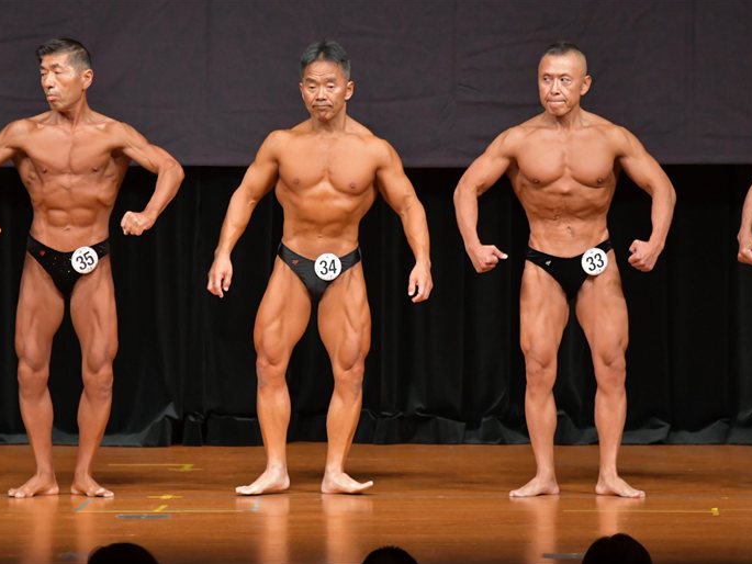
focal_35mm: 310
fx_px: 6736
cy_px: 282
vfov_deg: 4.8
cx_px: 355
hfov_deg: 6.4
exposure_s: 1/400
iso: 5000
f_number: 5.6
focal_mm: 190
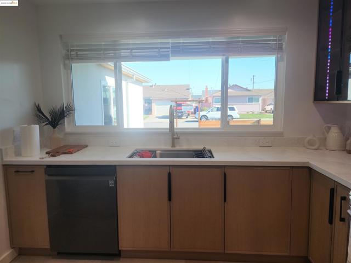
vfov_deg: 58.9
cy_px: 132
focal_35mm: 23
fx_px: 233
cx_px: 176
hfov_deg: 73.9
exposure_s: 1/135
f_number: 1.8
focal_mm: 5.4
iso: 20
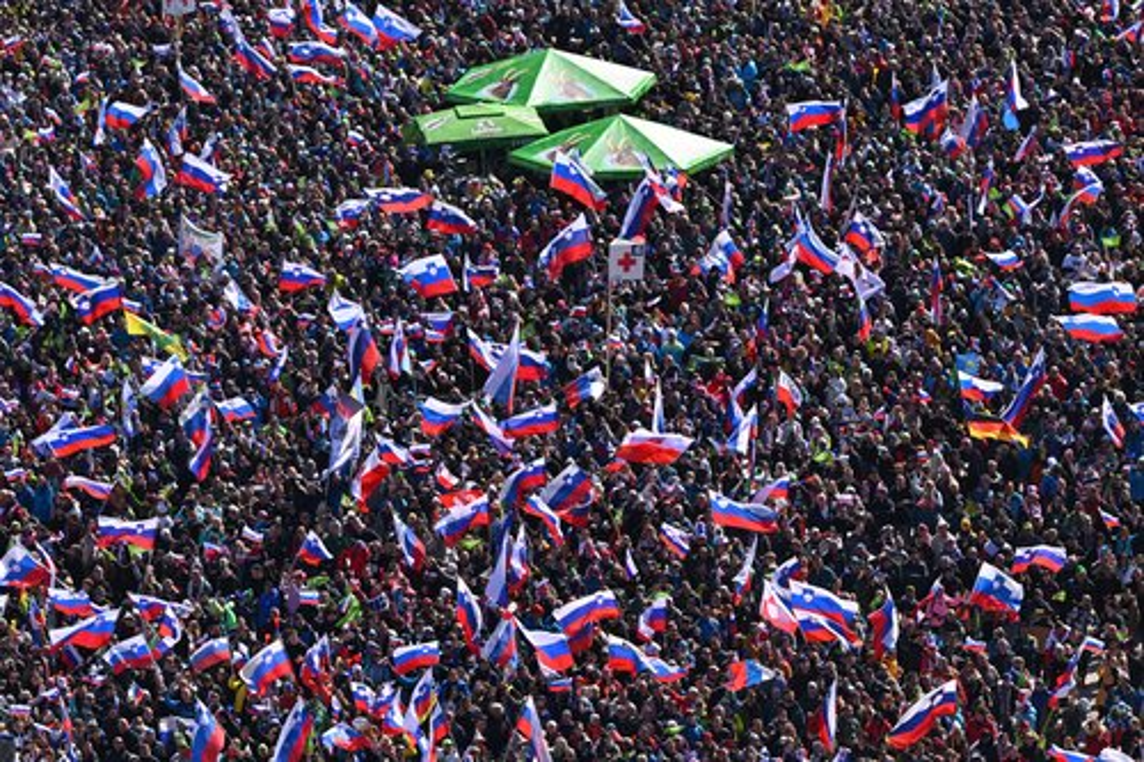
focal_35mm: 300
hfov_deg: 6.9
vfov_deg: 4.6
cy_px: 381
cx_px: 572
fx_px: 9530
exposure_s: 1/3200
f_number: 8
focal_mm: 300
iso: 800
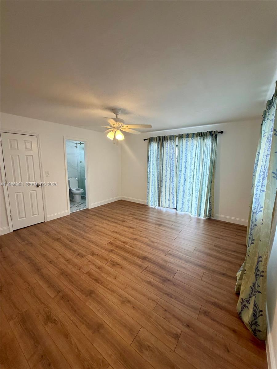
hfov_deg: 85.7
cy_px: 184
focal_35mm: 14
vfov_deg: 102.1
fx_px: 149
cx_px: 138
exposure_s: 1/120
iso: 200
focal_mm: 2.22
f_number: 2.2
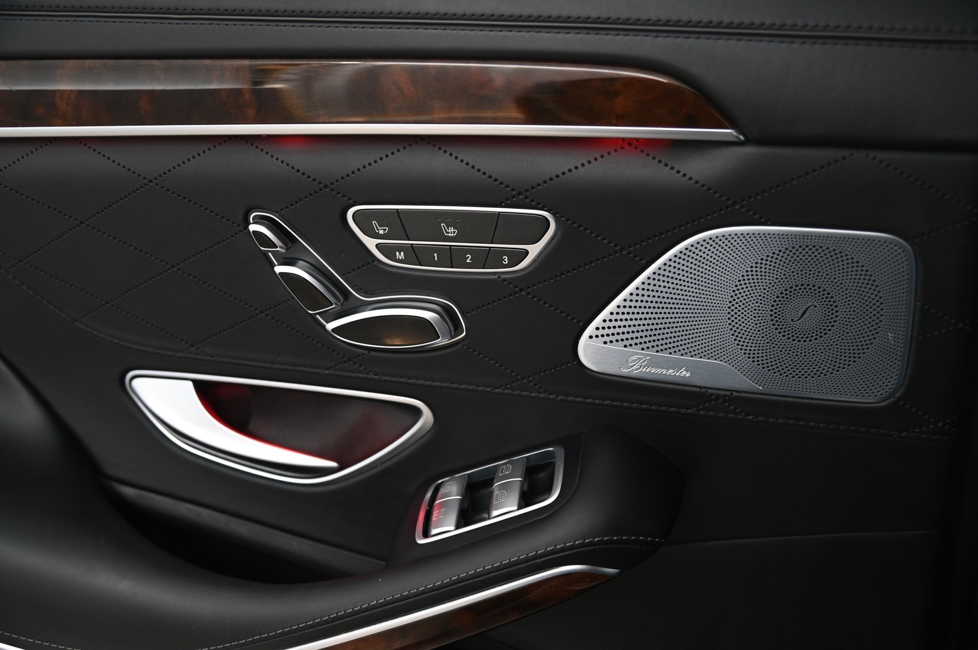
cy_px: 325
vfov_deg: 38.8
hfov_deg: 55.8
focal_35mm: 34
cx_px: 489
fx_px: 923
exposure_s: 1/50
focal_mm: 34
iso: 2000
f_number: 4
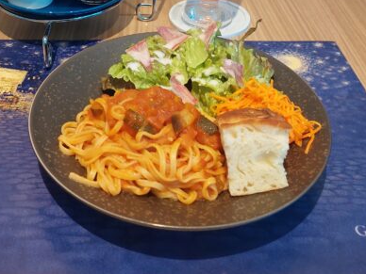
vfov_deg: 29.4
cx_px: 138
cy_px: 18
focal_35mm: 47
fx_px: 497
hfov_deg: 40.2
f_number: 1.8
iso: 100
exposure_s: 1/100
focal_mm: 5.23
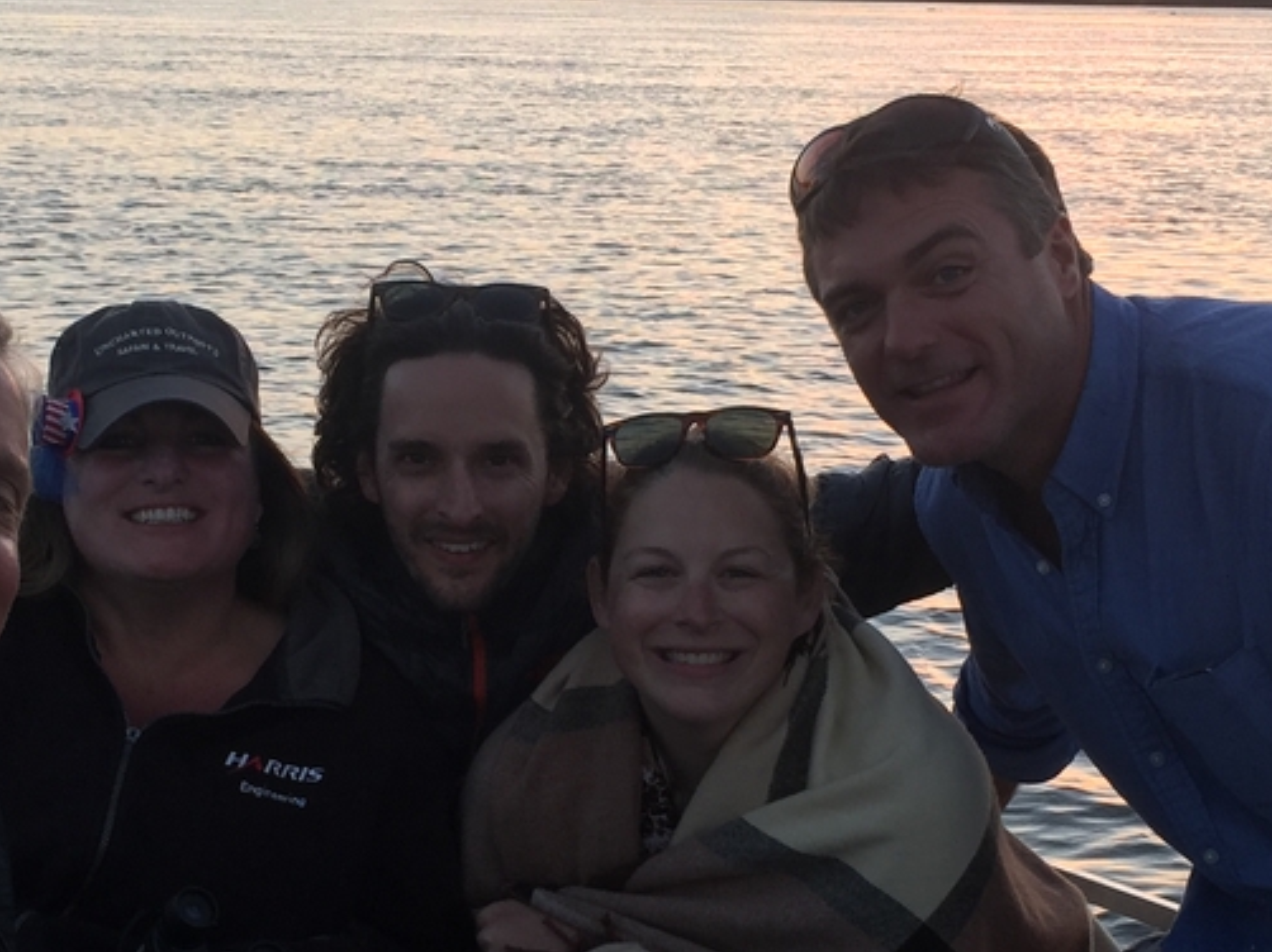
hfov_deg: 26.2
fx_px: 2718
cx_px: 443
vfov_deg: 19.8
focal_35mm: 74
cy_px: 699
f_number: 2.2
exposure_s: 1/225
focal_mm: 4.15
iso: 32
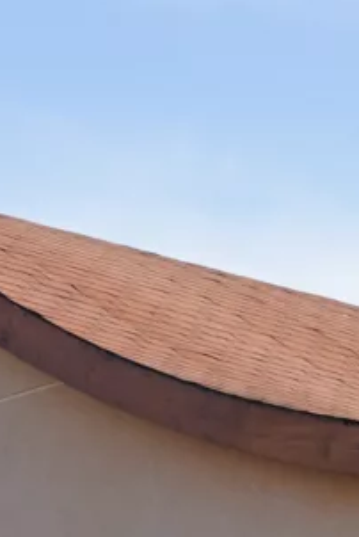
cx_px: -64
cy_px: 1203
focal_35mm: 254
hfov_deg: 5.4
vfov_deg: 7.6
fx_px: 3790
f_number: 4.5
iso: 100
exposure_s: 1/400
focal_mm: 20
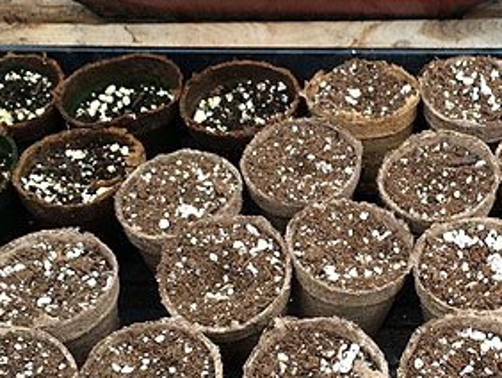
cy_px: 244
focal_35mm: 68
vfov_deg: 21.6
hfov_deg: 27.8
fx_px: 987
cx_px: 418
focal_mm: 4.12
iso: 50
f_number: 2.2
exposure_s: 1/120
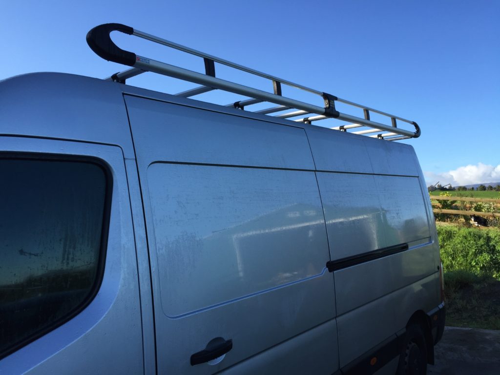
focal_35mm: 29
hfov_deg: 61.7
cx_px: 250
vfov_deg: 48.2
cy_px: 188
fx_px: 419
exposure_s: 1/1014
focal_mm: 4.15
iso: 32
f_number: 2.2
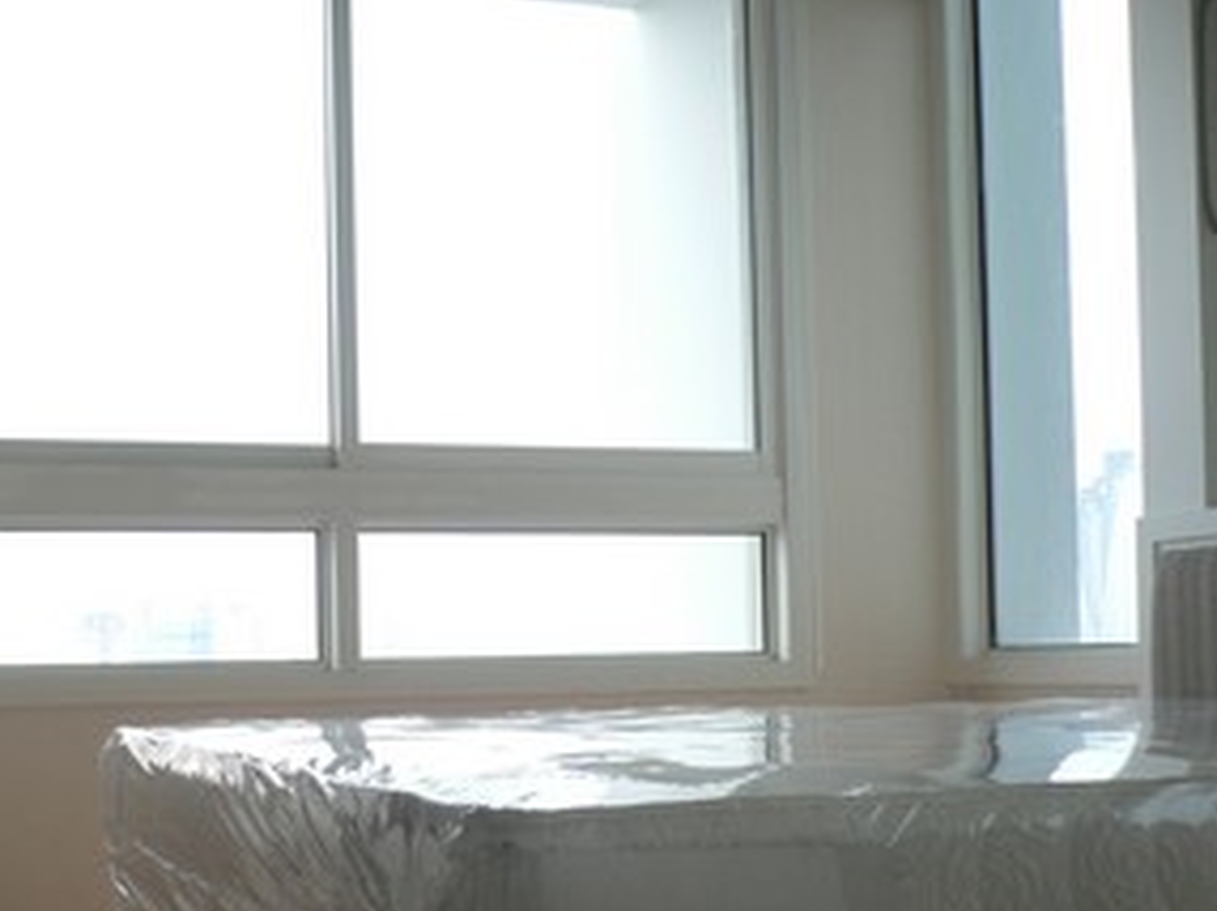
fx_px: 1721
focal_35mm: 49
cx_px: 400
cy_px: 634
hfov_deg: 38.5
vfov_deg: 29.4
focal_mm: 5.8
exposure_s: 1/25
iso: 100
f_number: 2.8
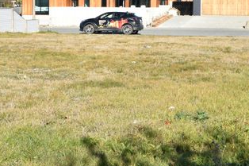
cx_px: 82
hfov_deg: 23.0
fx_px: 608
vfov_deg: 15.5
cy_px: 48
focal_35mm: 88
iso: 200
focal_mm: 24
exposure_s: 1/320
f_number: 9
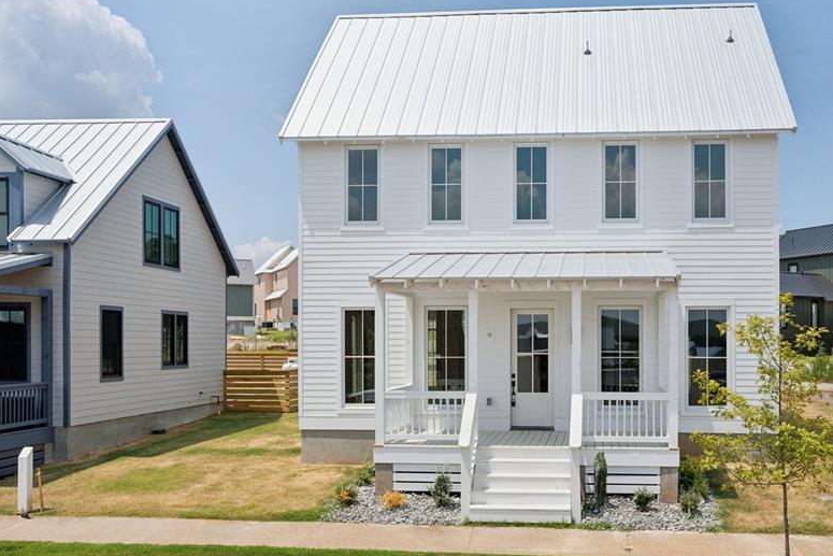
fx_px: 779
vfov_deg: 39.2
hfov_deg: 55.5
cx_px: 529
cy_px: 319
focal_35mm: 34
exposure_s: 1/5000
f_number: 7.1
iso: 200
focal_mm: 25.5
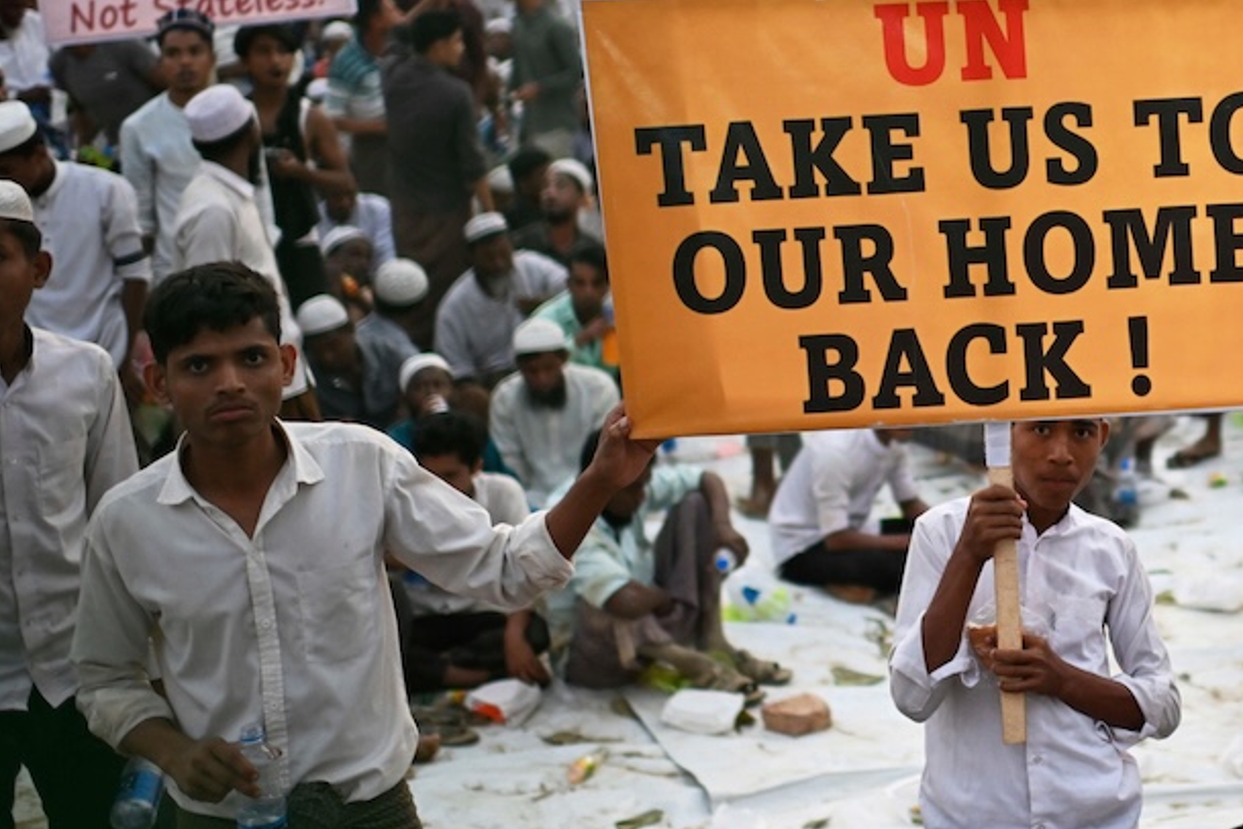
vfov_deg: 19.6
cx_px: 1223
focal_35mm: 69
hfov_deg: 27.7
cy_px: 196
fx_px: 2382
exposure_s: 1/80
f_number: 1.4
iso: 640
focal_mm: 35
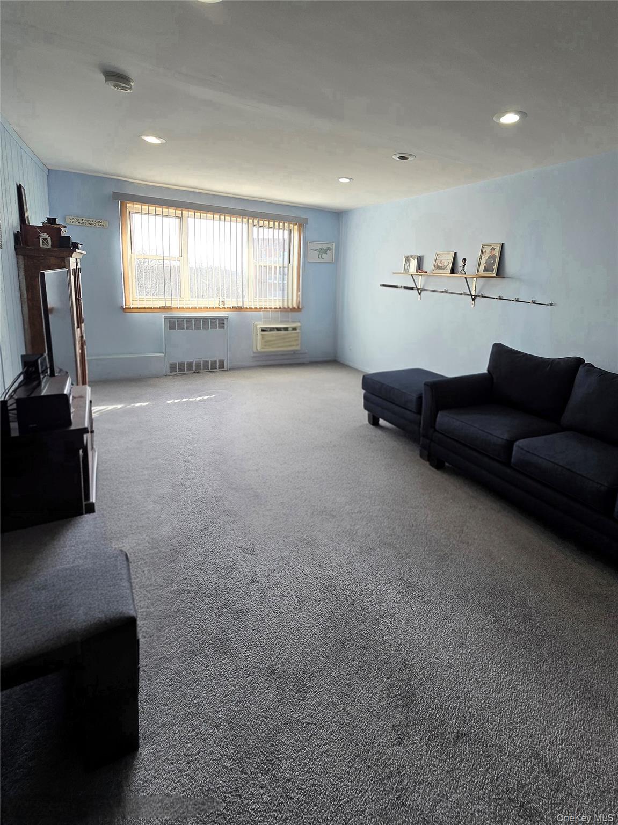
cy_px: 412
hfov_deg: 89.9
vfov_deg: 106.2
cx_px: 309
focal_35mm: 13
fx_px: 310
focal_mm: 2.2
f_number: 2.2
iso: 50
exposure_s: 1/60.2
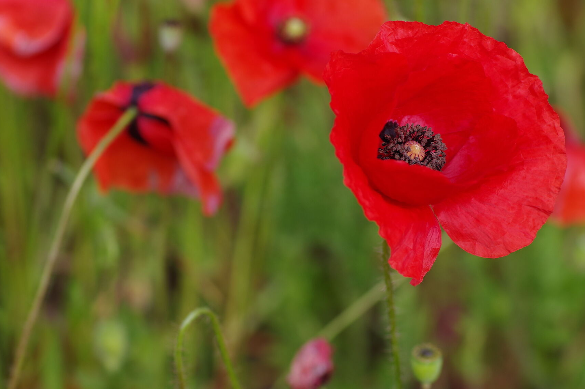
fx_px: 2902
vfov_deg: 7.7
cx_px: 336
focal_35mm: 179
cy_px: 177
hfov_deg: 11.5
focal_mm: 85
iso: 100
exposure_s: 1/160
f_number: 2.8
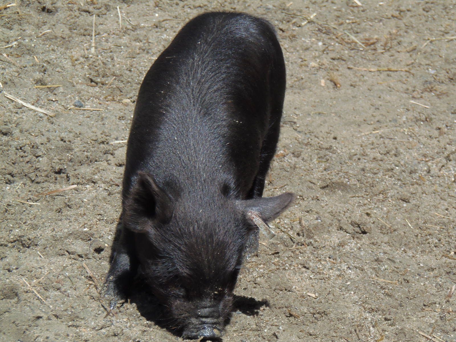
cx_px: 228
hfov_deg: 7.1
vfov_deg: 5.3
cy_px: 171
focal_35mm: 279
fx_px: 3675
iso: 64
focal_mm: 51.7
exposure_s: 1/250
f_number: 5.2
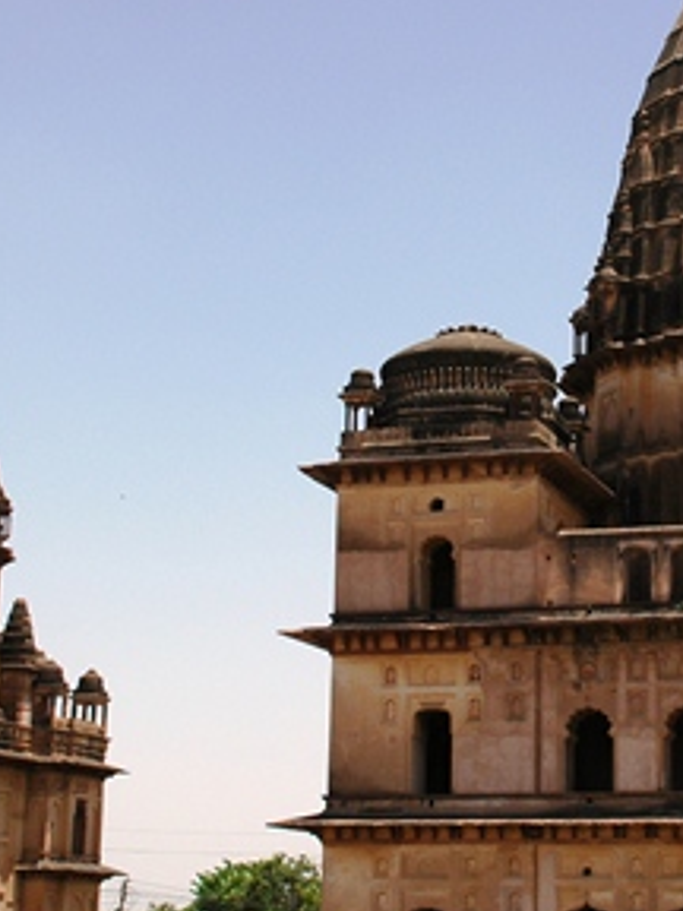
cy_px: 399
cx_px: 493
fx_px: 2106
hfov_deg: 18.3
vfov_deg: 24.4
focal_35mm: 80
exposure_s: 1/400
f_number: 11
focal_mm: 25
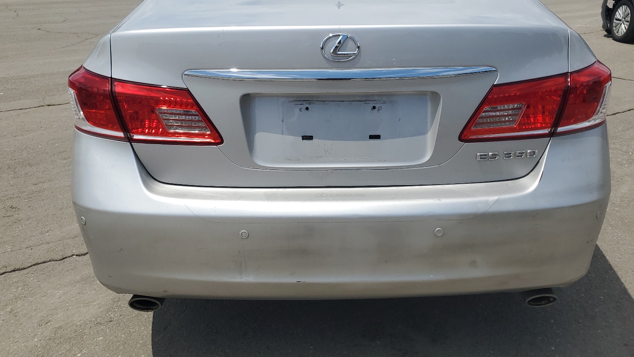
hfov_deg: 62.6
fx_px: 521
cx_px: 339
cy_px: 118
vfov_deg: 37.3
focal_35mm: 31
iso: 50
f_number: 1.5
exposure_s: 1/10000
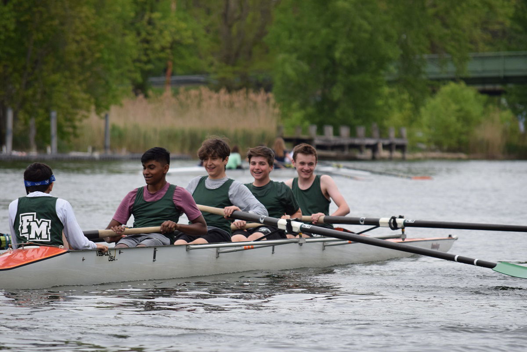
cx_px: 264
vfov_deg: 4.6
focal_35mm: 300
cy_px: 176
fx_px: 4391
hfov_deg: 6.9
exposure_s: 1/500
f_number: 5.6
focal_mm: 200
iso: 360
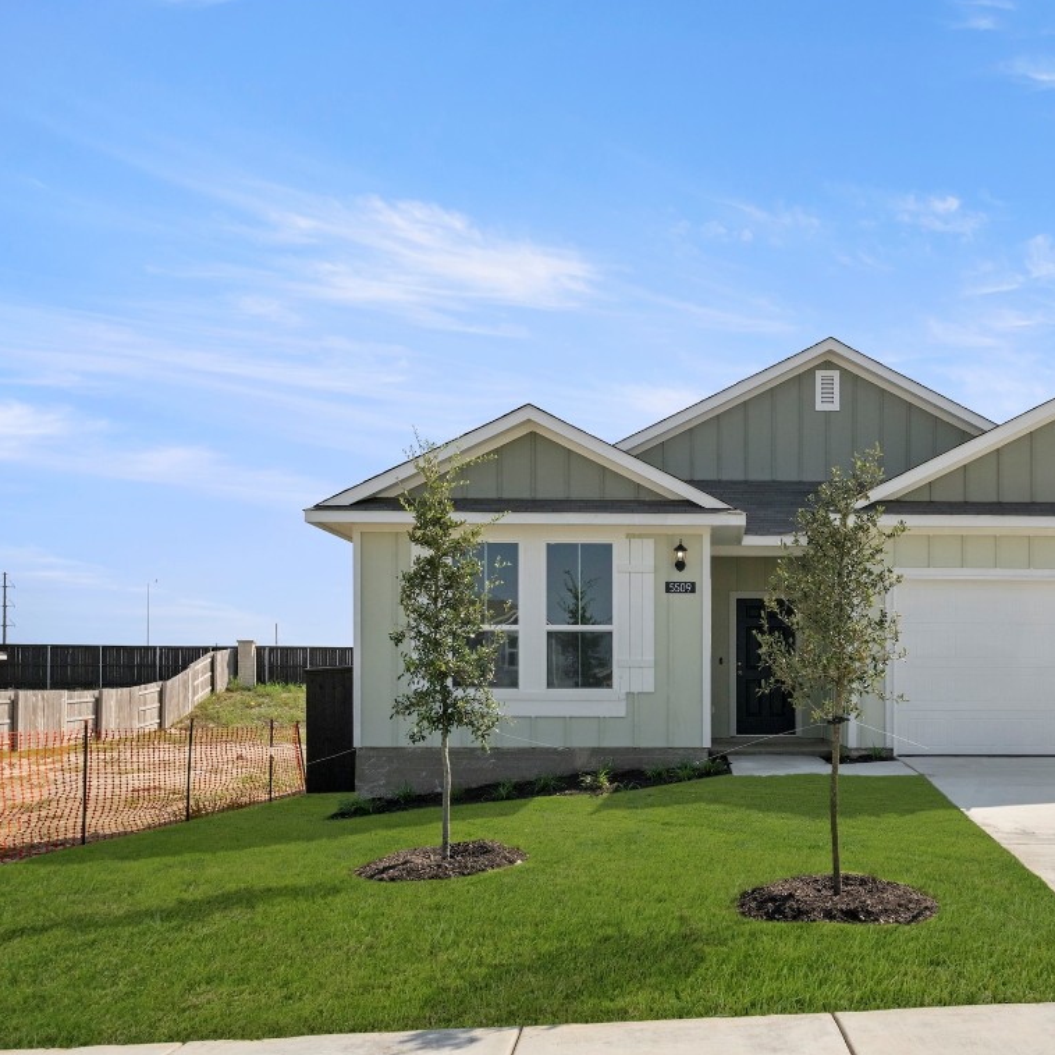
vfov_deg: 52.5
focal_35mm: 31
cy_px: 523
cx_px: 754
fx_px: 1069
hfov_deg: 50.9
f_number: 8
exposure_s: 1/2500
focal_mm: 24
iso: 400
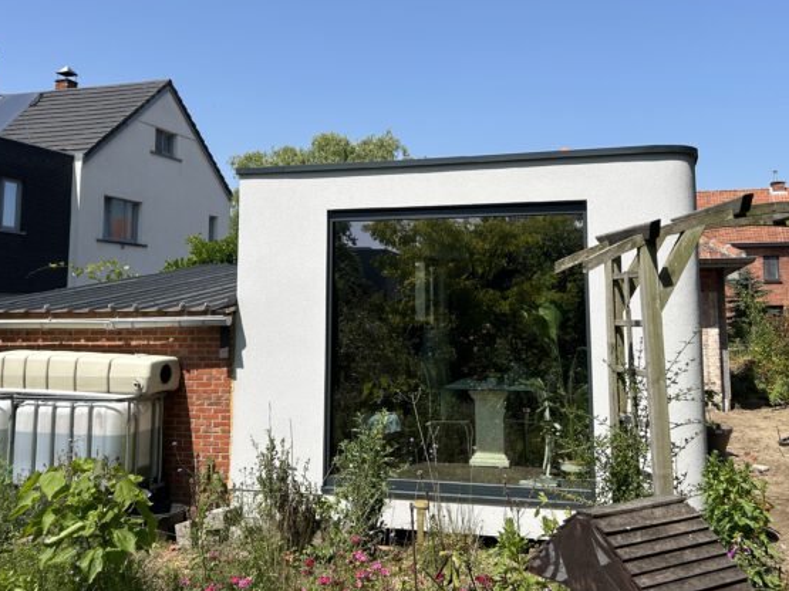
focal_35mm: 36
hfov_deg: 51.4
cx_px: 392
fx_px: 820
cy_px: 210
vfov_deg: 39.3
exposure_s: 1/4444
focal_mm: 5.7
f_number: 1.5
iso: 50
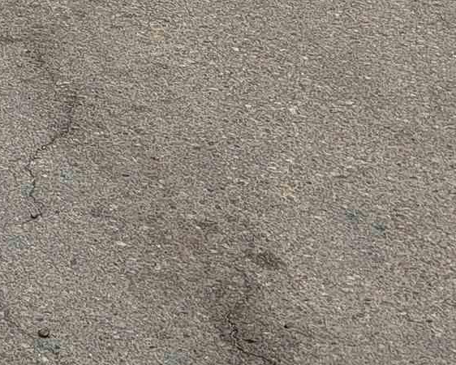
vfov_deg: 10.3
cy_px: -543
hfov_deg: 13.0
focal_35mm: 128
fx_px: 1728
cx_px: -459
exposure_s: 1/192
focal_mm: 6.7
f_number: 1.8
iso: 16
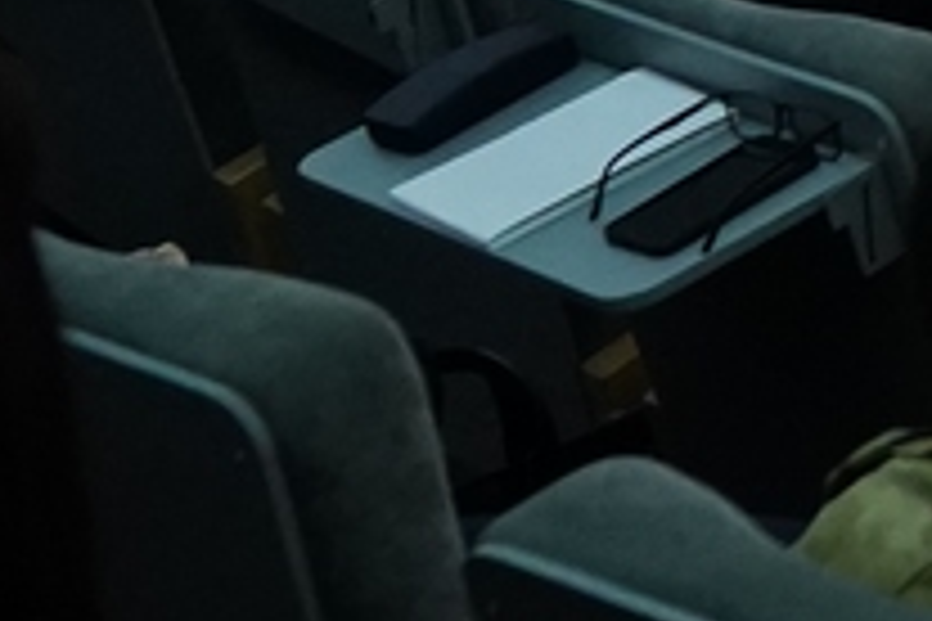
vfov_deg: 6.9
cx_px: 2956
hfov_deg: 8.6
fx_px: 4919
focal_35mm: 190
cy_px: -824
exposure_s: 1/320
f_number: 3.5
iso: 3200
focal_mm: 25
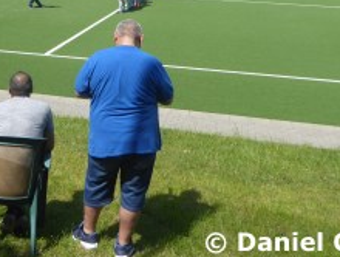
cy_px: -2
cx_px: 96
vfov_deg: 28.0
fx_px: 482
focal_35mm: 49
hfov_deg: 38.1
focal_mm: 4.3
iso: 80
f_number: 3.3
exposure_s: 1/640
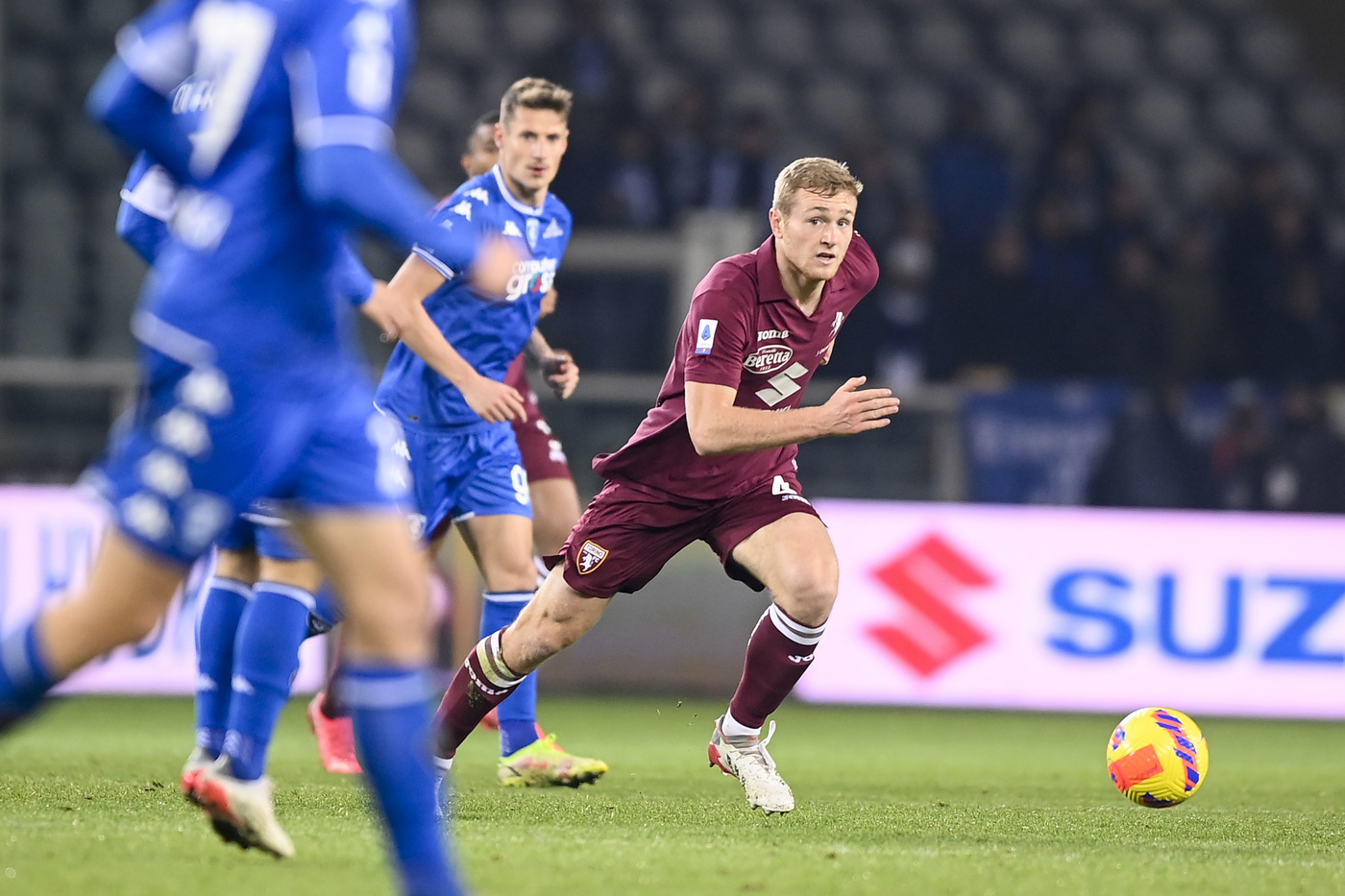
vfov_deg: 3.4
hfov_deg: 5.2
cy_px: 448
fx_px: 14942
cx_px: 672
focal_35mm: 400
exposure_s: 1/1000
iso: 2000
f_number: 3.5
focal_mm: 400
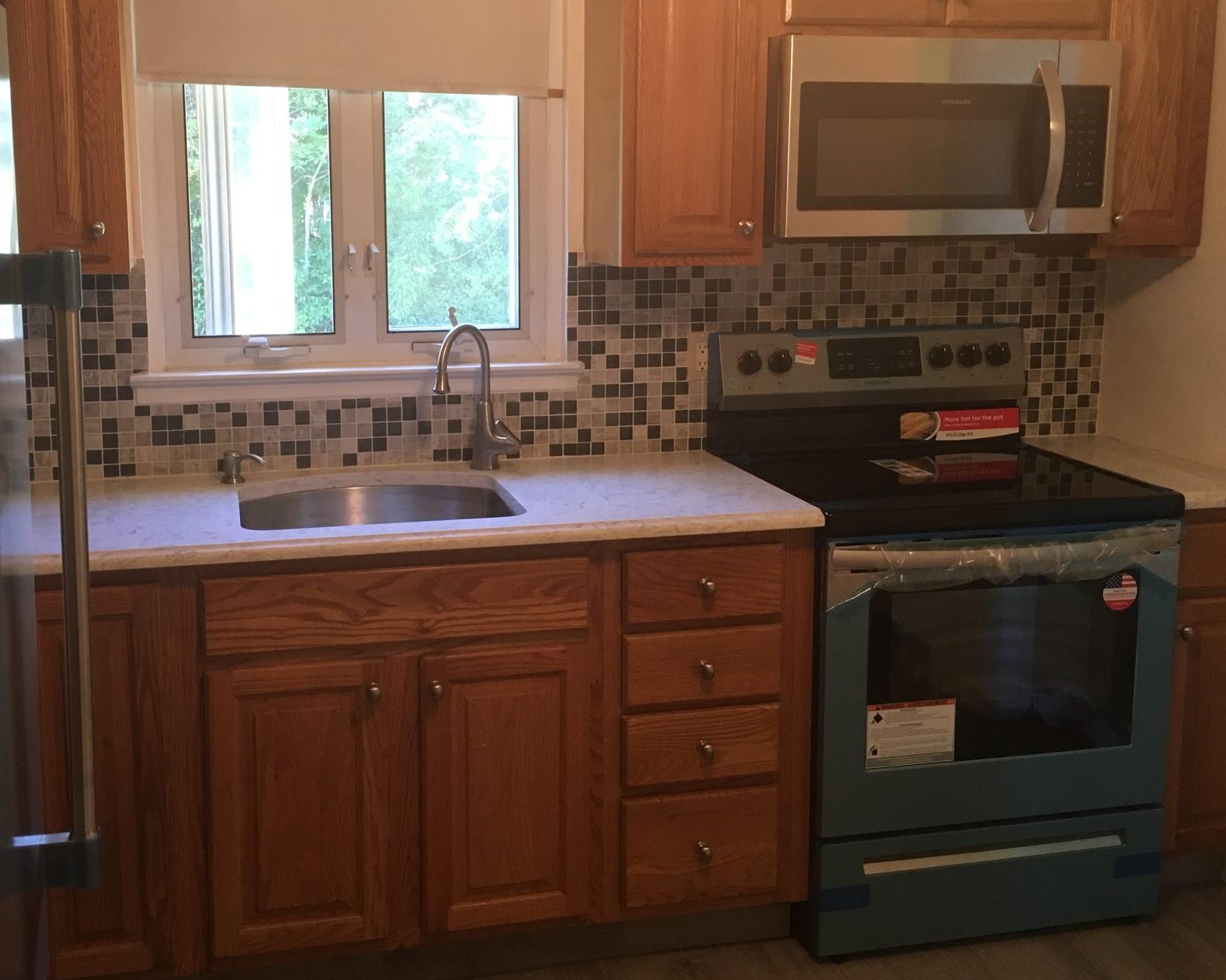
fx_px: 1342
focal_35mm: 37
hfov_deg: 48.9
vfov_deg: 40.0
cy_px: 410
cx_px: 517
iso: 80
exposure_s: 1/15
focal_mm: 4.15
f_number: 2.2
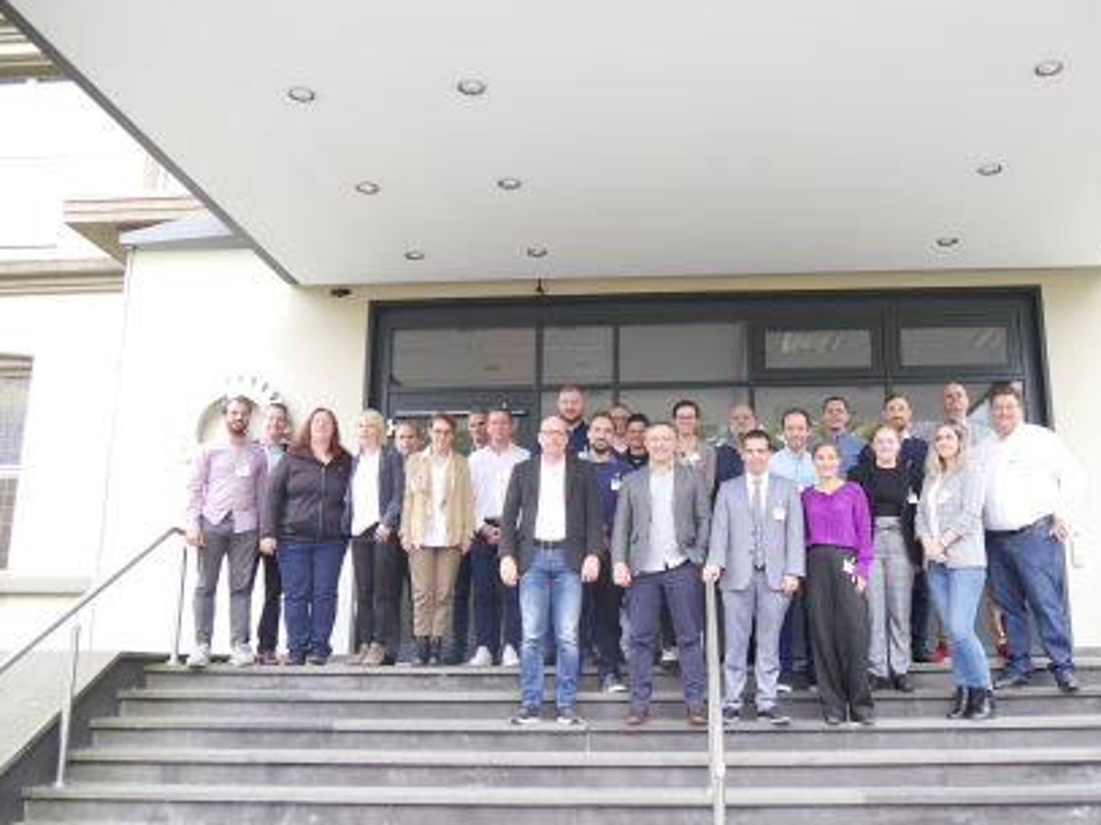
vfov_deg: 42.9
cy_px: 425
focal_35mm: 33
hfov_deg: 55.1
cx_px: 641
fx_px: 1049
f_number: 3.5
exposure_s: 1/60
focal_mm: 14
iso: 160
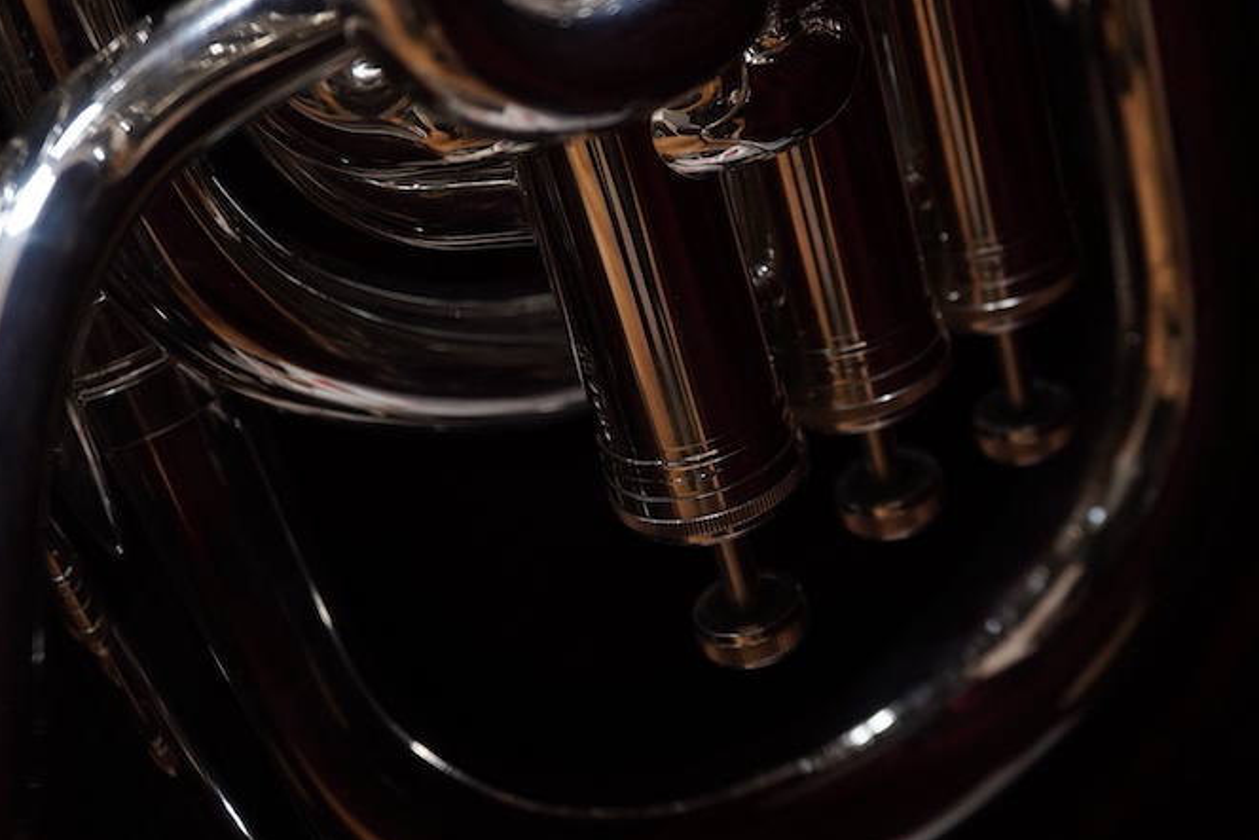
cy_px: 311
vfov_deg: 22.2
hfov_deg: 32.7
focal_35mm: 61
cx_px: 810
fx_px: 2134
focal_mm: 30
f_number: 3.5
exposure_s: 1/125
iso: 1250
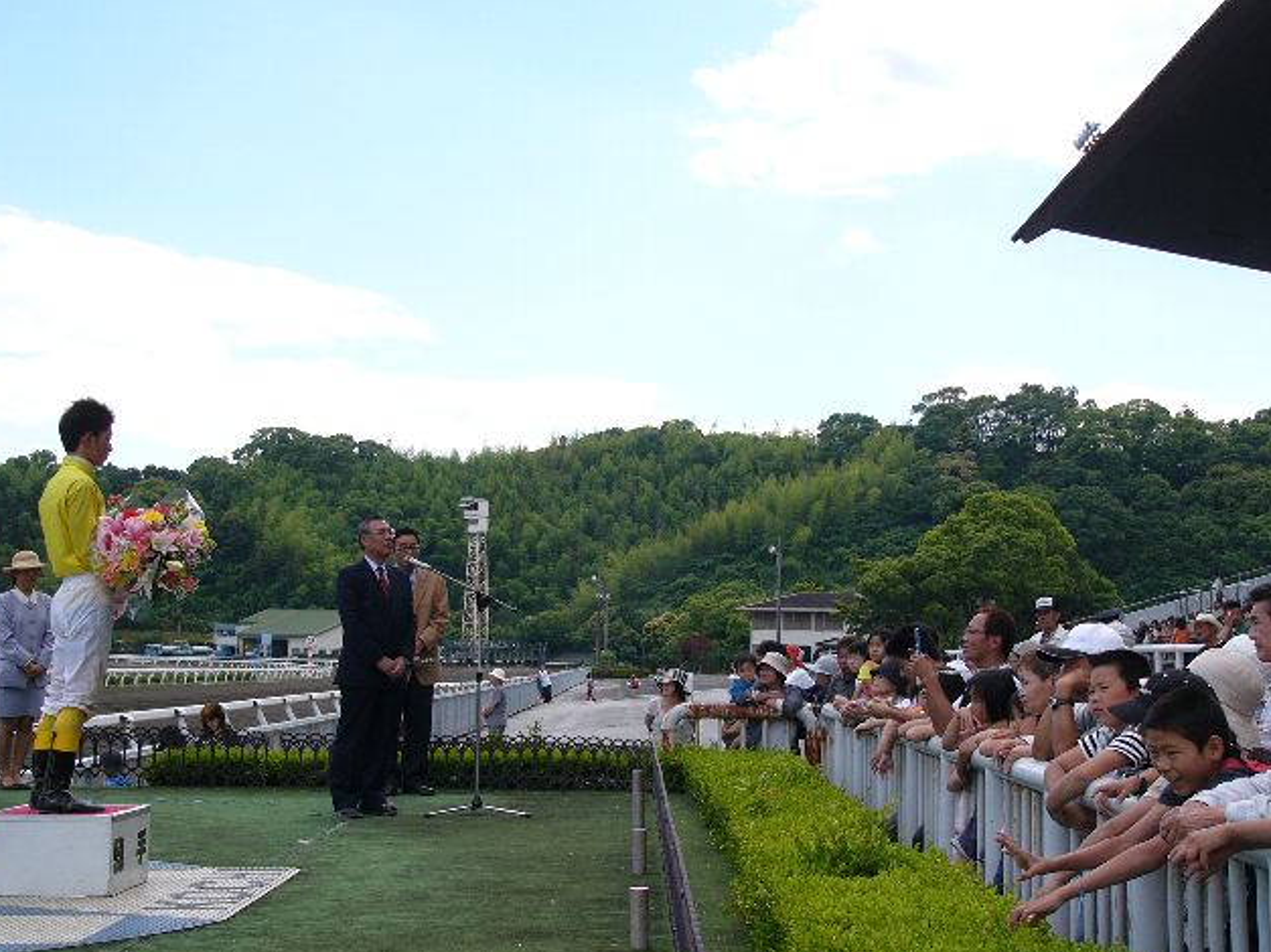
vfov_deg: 29.1
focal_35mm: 50
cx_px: 624
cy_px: 480
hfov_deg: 38.2
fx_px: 1836
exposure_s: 1/500
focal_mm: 8.2
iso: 50
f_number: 4
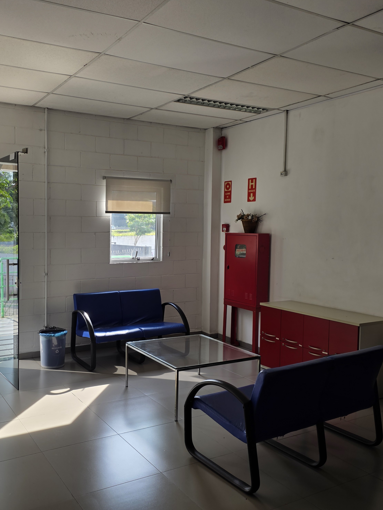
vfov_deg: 58.4
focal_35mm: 31
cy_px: 253
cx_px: 116
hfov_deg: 44.5
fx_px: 457
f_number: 1.7
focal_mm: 6.3
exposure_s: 1/180
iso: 16
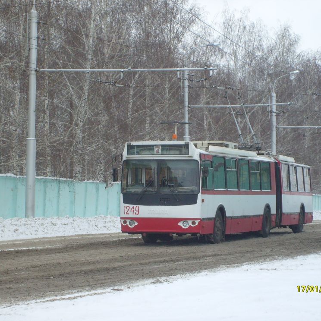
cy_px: 160
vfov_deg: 13.8
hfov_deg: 13.8
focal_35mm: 126
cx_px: 167
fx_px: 1322
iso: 80
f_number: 4.9
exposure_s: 1/125
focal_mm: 17.4
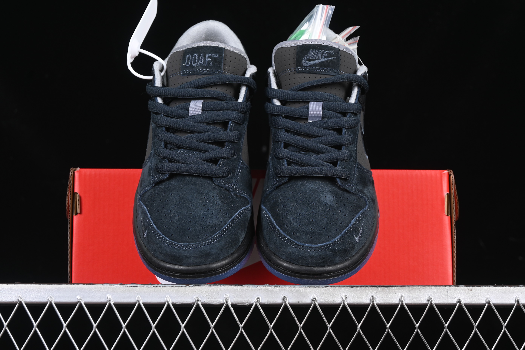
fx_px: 1094
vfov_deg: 18.2
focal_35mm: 75
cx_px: 262
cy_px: 175
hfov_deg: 27.0
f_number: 6.3
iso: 160
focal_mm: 50
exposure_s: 1/50
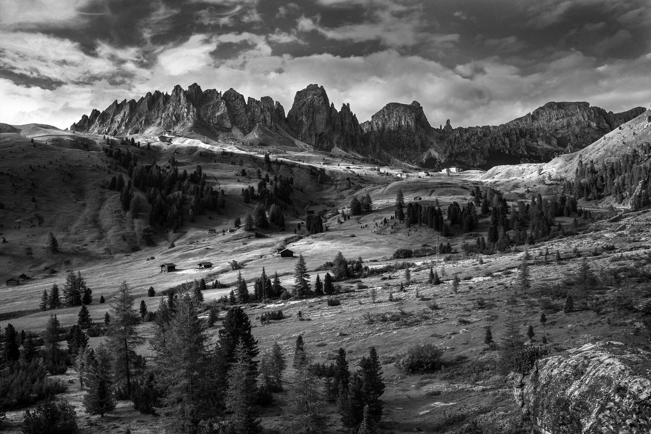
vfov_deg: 43.6
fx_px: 543
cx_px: 326
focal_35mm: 30
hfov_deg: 61.9
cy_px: 217
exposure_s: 1/30
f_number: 8
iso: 100
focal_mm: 30
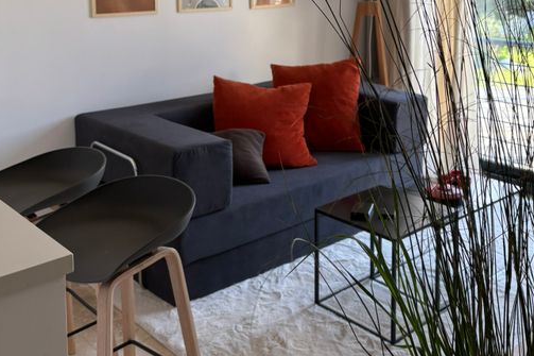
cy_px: 34
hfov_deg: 45.3
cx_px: 313
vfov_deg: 29.8
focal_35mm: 43
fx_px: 638
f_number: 1.6
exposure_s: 1/121
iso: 50
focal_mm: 5.96
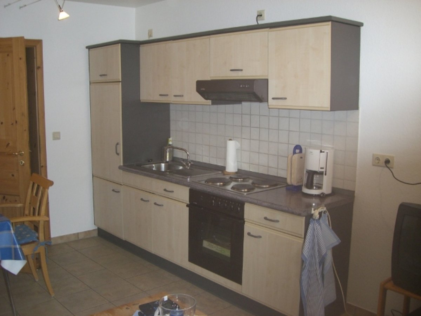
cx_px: 210
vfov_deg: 37.7
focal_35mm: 38
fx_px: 462
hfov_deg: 49.0
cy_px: 158
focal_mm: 6.2
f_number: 2.7
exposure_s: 1/60
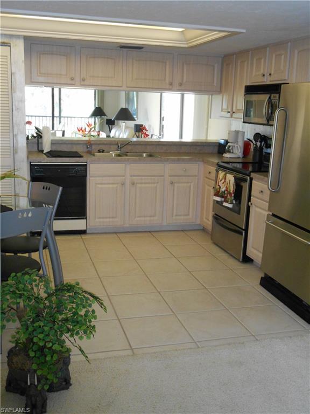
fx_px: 490
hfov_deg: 35.1
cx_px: 155
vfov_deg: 45.8
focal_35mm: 41
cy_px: 207
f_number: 3.9
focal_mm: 7.2
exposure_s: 1/30
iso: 400
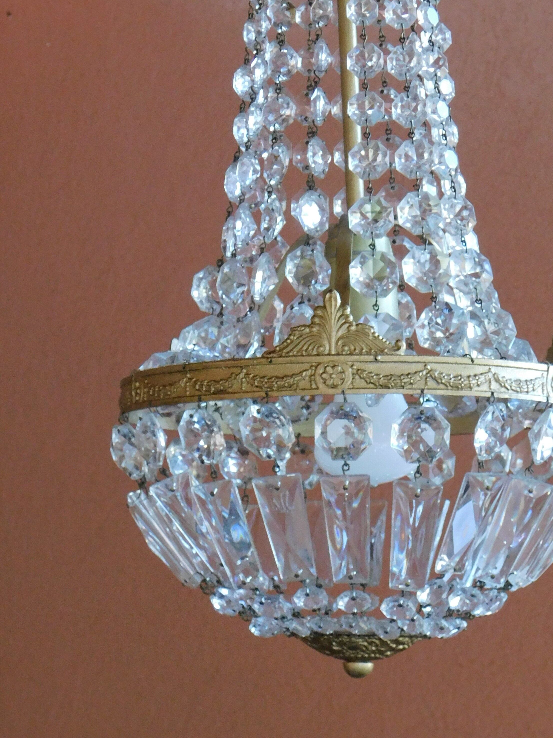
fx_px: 2663
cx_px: 380
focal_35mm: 125
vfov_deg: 15.7
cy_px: 271
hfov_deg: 11.8
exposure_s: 1/25
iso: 400
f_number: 4.4
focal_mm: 14.2
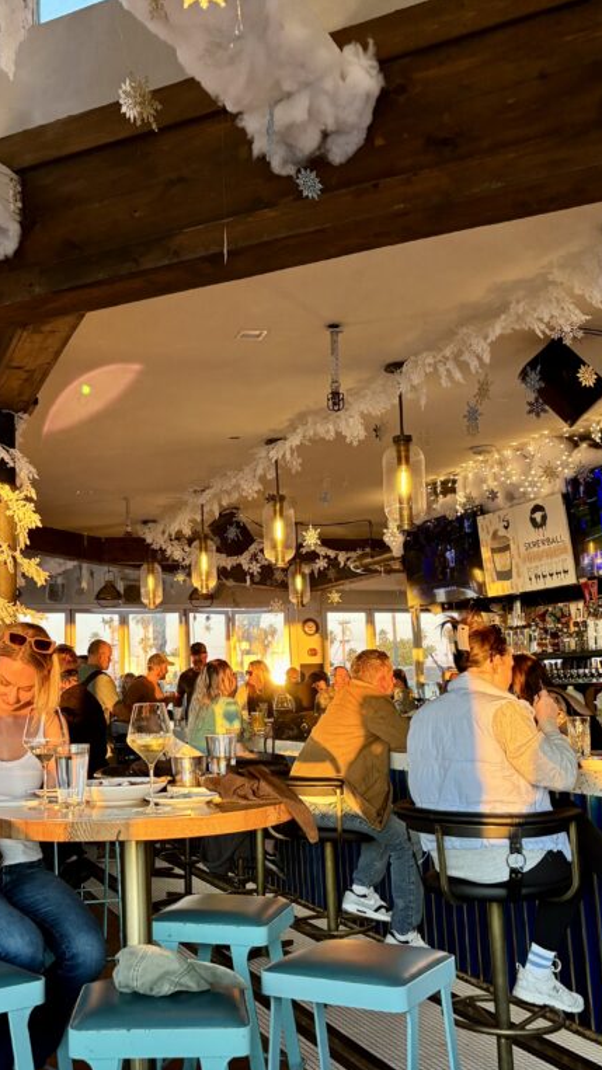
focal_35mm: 38
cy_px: 536
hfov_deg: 30.9
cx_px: 188
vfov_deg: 52.8
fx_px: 1079
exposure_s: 1/112
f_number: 1.6
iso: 125
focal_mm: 5.96
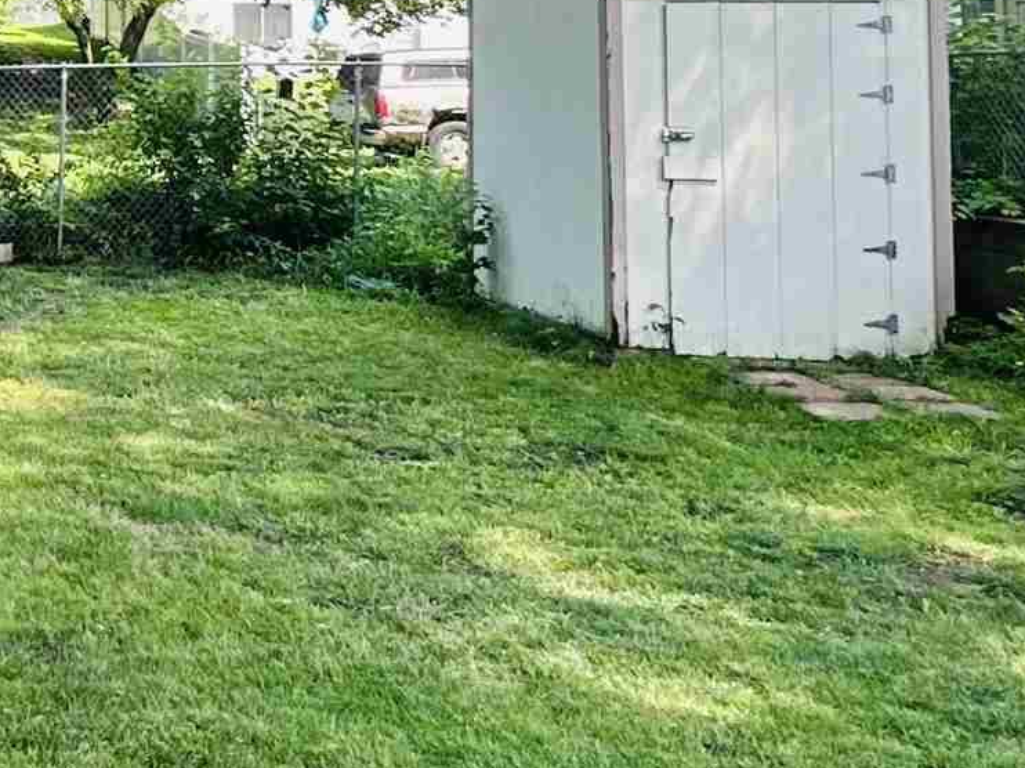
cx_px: -510
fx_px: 1717
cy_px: 1
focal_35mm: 58
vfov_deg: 24.1
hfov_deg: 25.3
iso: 40
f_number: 2.2
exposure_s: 1/244
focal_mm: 2.22
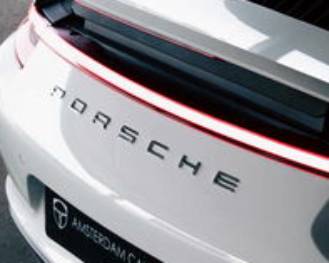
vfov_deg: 17.0
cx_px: 362
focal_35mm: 88
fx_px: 856
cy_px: 261
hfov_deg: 20.7
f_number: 2.8
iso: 320
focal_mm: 24
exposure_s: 1/400
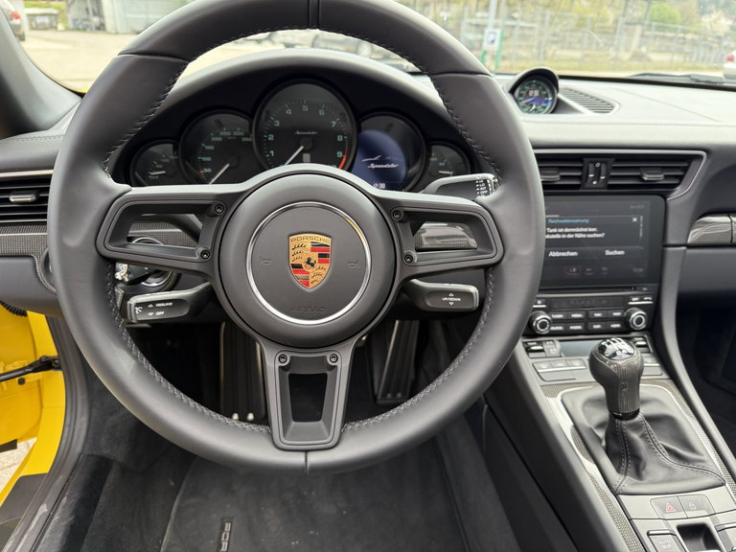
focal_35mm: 24
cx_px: 368
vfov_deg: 56.8
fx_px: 510
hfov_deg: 71.6
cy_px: 276
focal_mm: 6.76
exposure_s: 1/235
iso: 160
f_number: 1.78
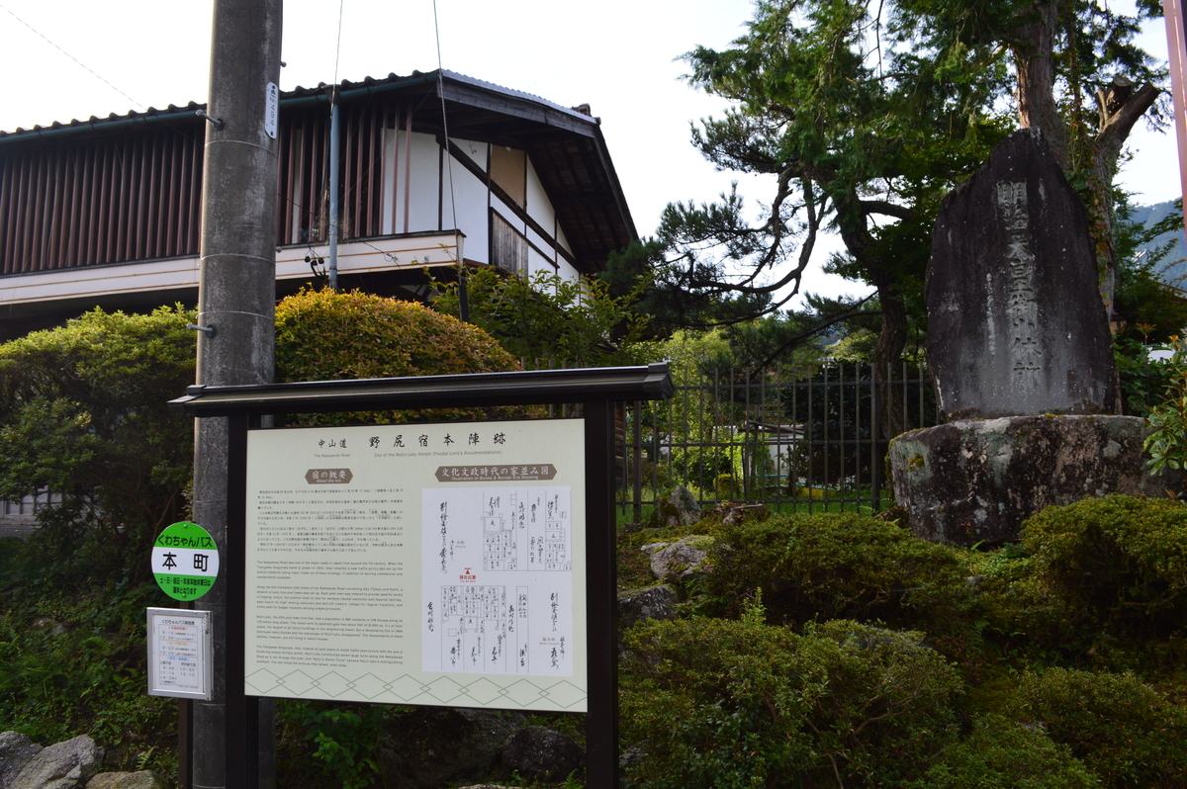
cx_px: 594
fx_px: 889
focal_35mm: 27
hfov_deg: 67.4
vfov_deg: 47.9
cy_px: 394
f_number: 10
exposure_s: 1/200
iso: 400
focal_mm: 18
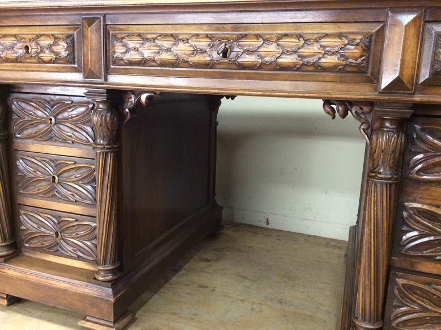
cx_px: 220
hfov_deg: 56.9
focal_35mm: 32
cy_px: 165
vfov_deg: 44.1
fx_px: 407
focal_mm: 3.3
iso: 250
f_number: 2.4
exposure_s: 1/25
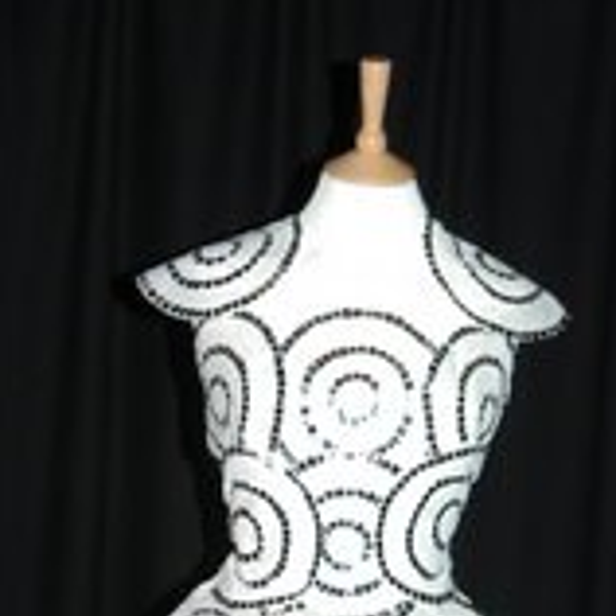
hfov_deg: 15.9
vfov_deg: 15.7
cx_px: 417
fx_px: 2195
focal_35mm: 109
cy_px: 620
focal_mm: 35
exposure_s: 1/60
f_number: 4.2
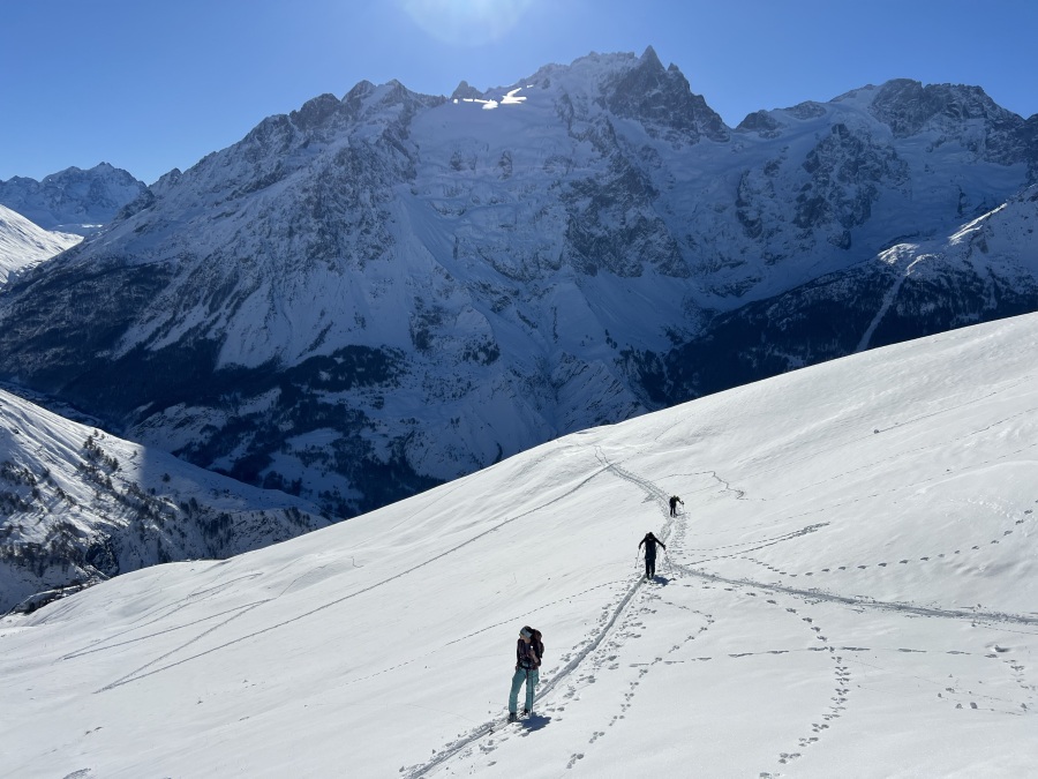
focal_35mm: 26
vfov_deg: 53.1
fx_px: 780
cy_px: 390
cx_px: 519
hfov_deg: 67.3
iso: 50
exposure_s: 1/16393
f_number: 1.5
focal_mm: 5.7
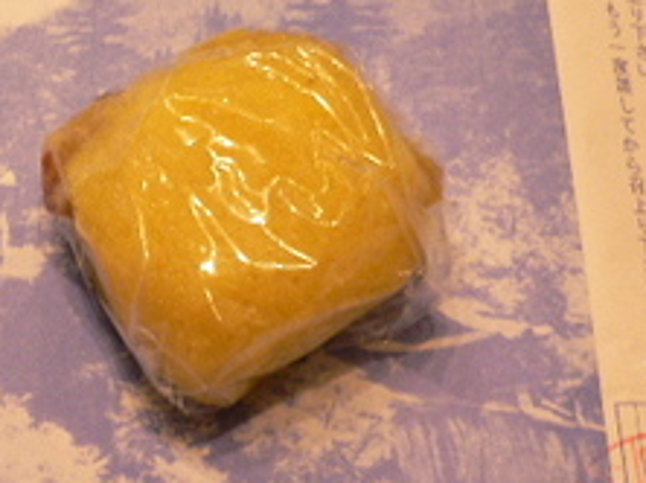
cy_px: 287
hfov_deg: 24.0
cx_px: 61
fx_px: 1473
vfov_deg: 18.6
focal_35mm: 79
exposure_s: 1/13
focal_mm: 5.8
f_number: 2.8
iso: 150
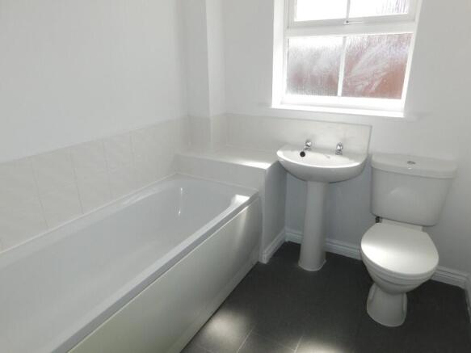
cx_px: 236
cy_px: 176
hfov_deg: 73.9
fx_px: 313
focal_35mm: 23
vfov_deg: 58.9
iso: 125
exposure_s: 1/400
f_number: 3
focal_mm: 4
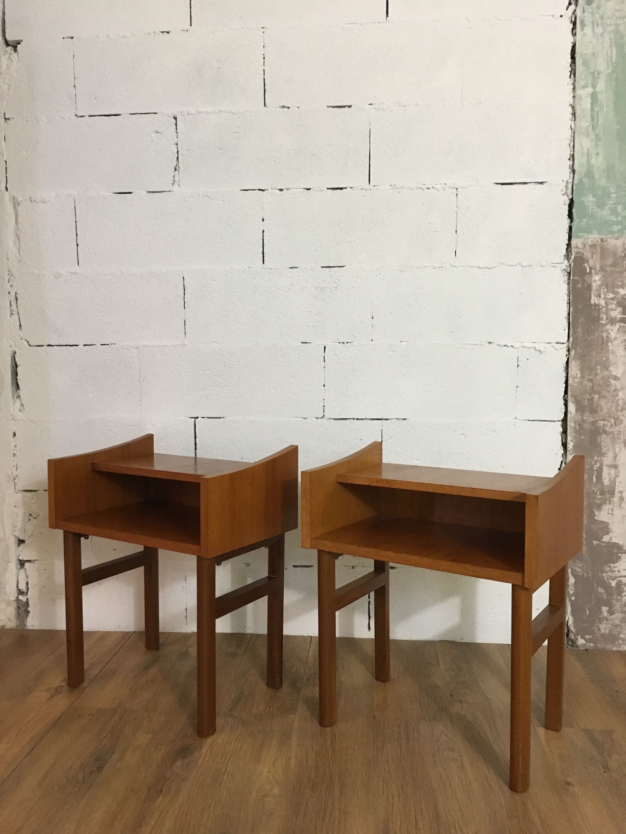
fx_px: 699
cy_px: 417
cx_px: 313
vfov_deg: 61.7
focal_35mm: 29
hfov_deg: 48.2
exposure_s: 1/25
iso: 200
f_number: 2.2
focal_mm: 4.15
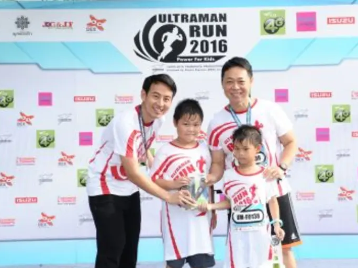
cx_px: 180
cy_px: 135
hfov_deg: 33.8
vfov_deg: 25.7
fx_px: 589
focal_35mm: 57
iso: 400
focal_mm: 52
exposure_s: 1/200
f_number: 9
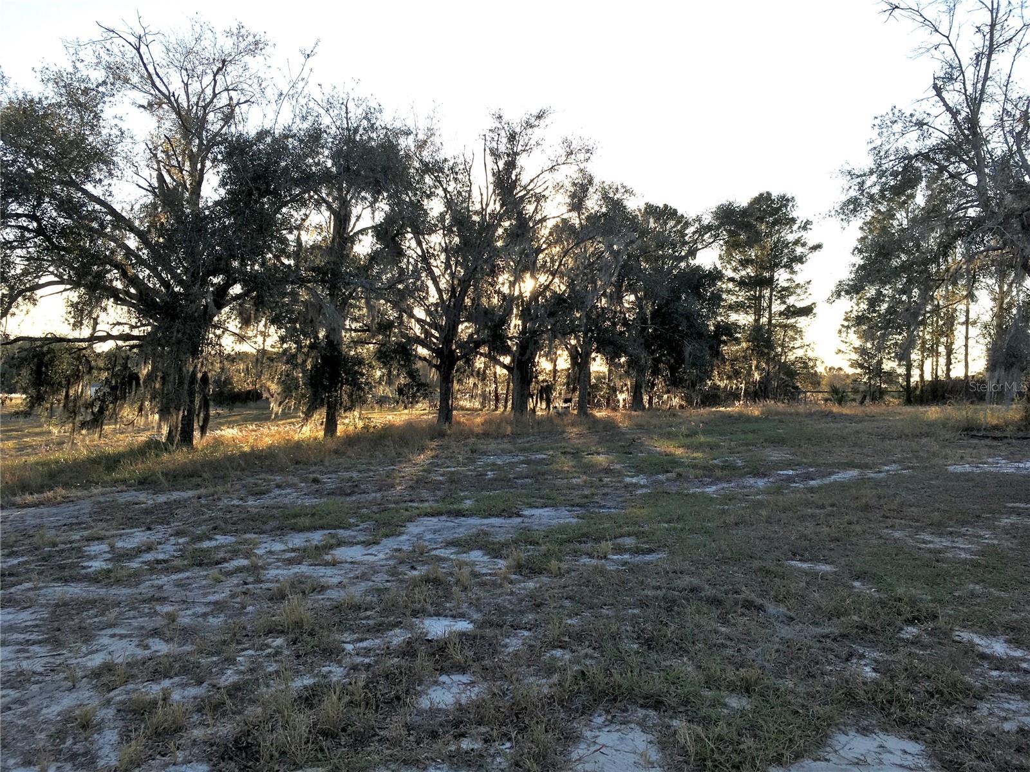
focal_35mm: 29
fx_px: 863
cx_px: 515
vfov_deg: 48.2
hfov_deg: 61.7
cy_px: 386
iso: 25
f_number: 2.2
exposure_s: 1/793
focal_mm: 4.15
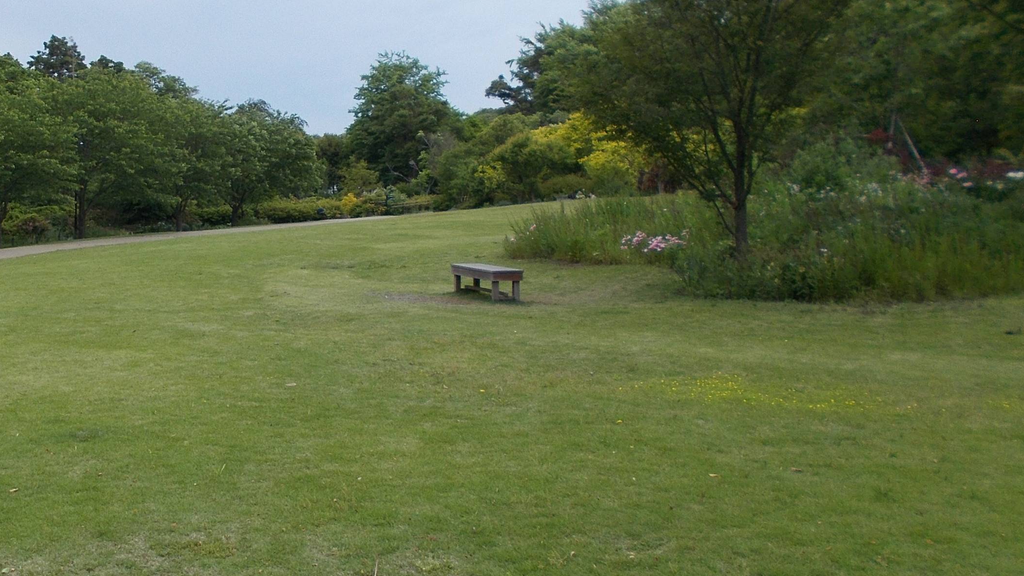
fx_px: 1195
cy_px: 183
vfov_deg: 26.9
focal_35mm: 44
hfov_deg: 44.6
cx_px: 240
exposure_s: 1/100
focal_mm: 4.6
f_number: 8
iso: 80
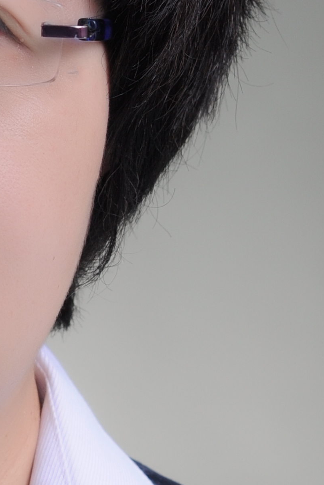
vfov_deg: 4.6
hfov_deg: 3.0
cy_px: 277
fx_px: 6081
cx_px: -146
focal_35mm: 451
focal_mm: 85
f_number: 5.6
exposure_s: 1/125
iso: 160
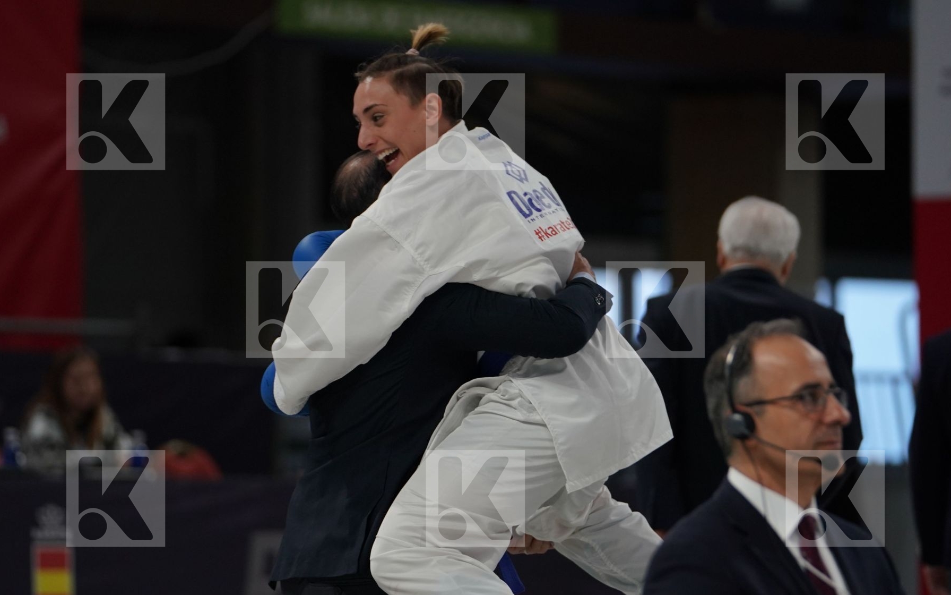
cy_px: 310
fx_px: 6790
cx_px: 476
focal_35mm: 262
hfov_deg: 8.0
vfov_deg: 5.0
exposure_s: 1/1000
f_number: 2.8
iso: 1000
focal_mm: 171
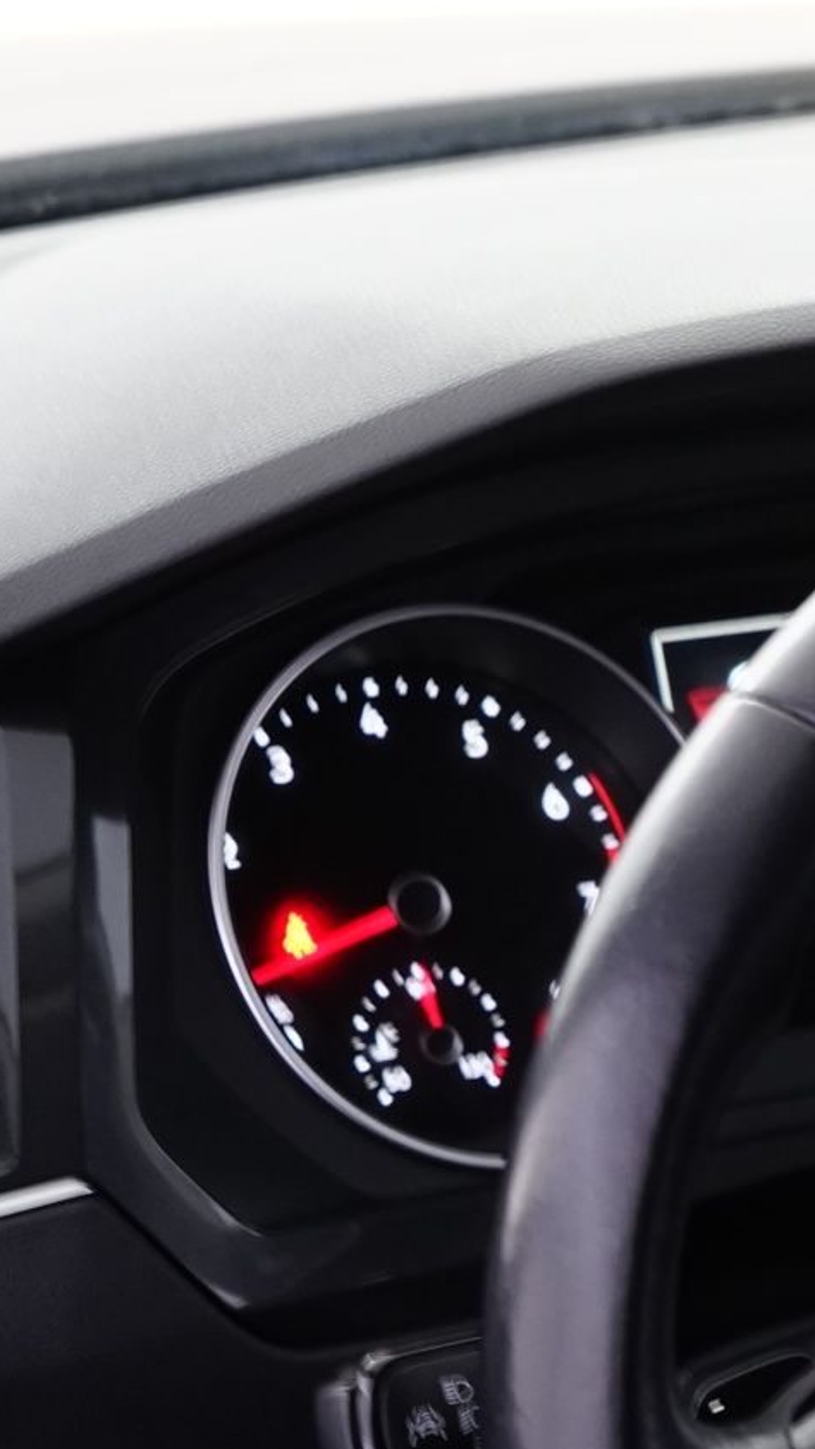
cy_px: 1422
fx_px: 4419
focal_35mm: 115
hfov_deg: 9.9
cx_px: 1535
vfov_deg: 18.2
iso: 1250
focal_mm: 37
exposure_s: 1/8
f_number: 5
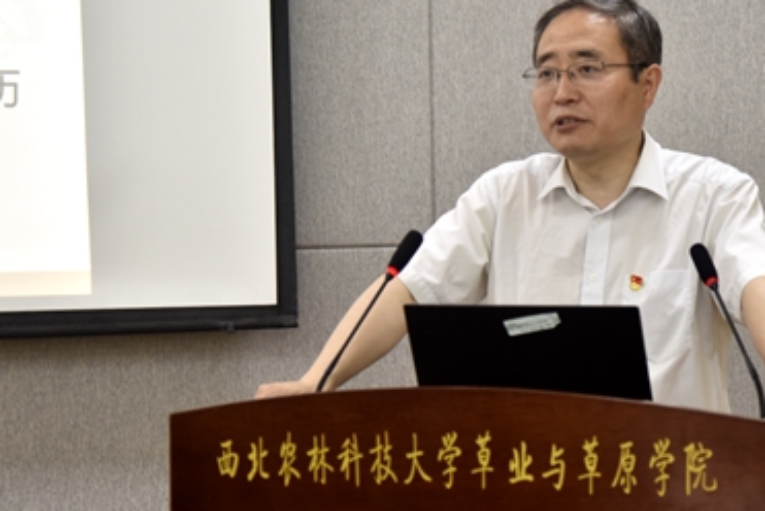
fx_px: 2680
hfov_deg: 16.2
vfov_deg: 10.9
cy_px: 229
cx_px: 503
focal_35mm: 126
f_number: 4
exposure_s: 1/80
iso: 400
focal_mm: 78
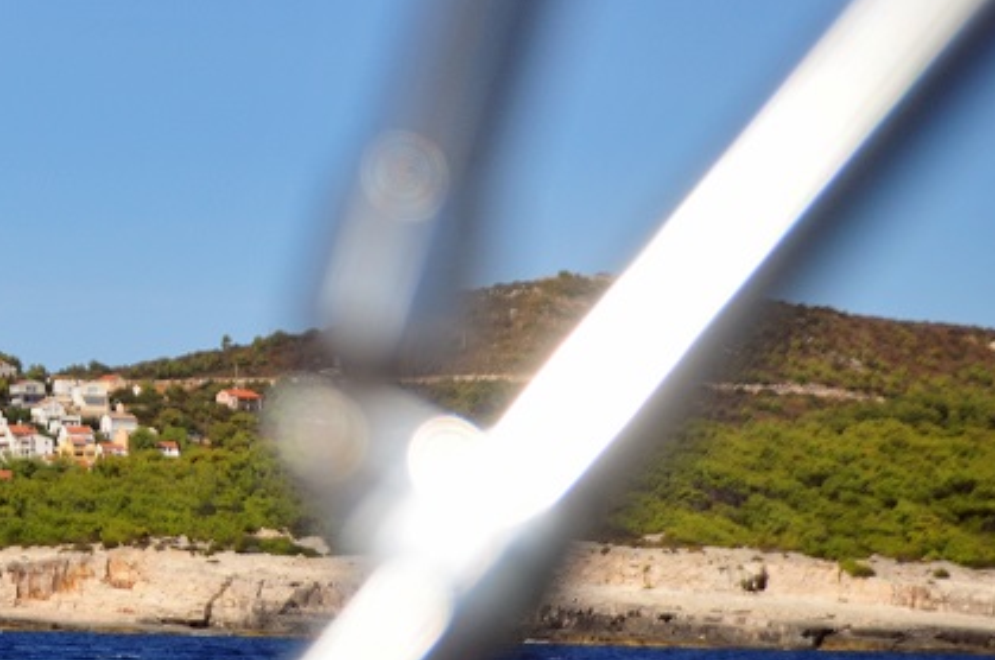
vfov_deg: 7.6
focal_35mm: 179
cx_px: -125
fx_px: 4940
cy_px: 426
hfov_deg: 11.3
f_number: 2.8
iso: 250
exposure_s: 1/8000
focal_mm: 50
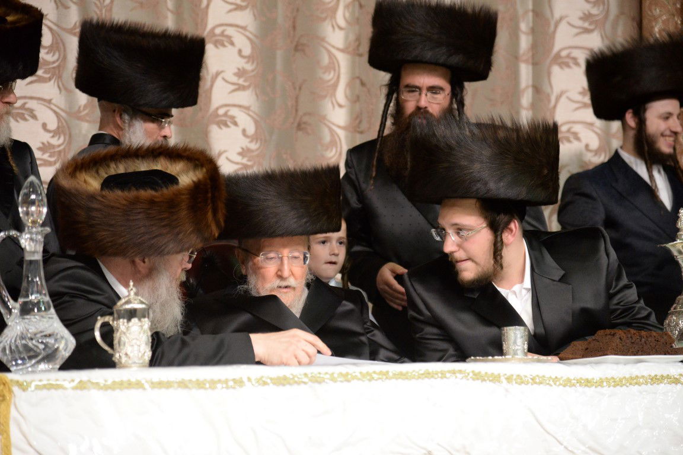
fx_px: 2276
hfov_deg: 17.1
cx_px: 342
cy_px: 228
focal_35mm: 120
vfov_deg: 11.4
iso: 5000
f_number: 4
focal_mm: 120
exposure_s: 1/250
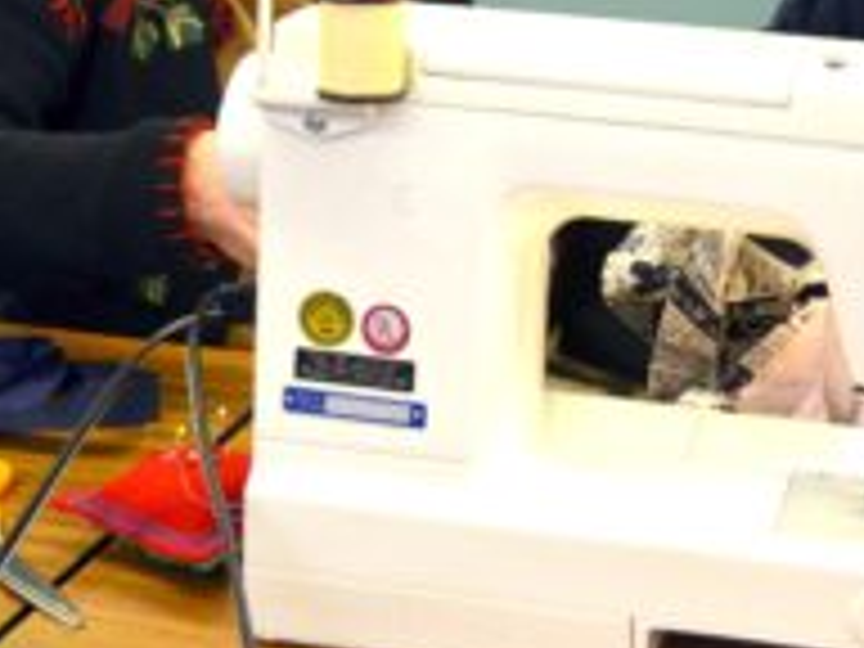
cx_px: 706
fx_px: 1922
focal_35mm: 77
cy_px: 108
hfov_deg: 24.9
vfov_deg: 18.9
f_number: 4.2
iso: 1600
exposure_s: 1/160
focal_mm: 26
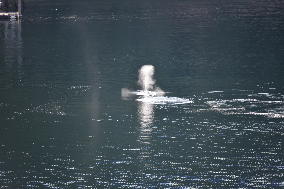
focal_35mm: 300
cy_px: 94
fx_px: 2367
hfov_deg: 6.9
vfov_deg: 4.6
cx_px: 142
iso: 320
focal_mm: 300
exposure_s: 1/640
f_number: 5.6
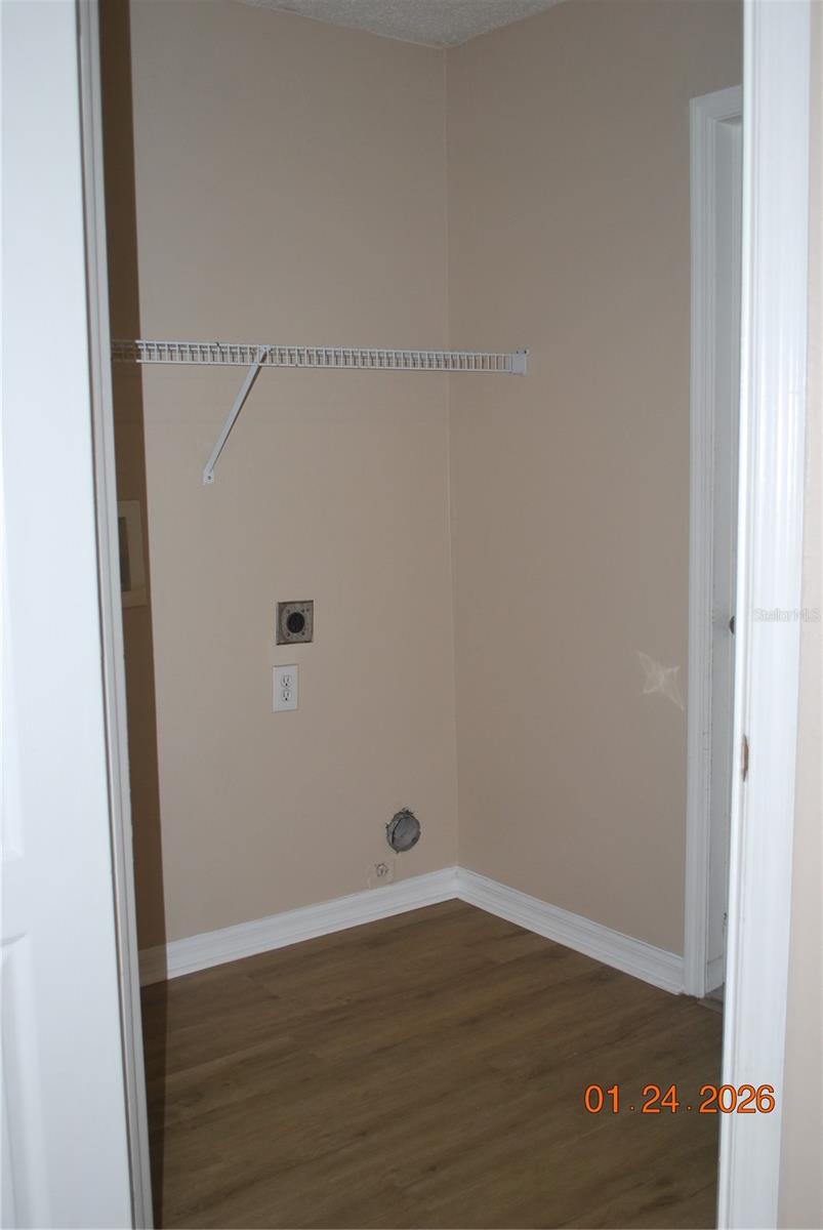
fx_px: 1231
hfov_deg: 37.0
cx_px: 412
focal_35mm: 36
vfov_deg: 53.1
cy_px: 615
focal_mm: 24
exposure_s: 1/60
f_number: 4.2
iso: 200
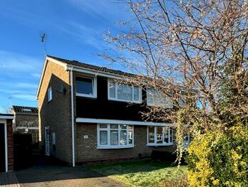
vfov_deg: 47.7
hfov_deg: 63.1
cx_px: 141
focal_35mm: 28
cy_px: 143
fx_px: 201
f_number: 2.2
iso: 40
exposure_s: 1/664
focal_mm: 2.22
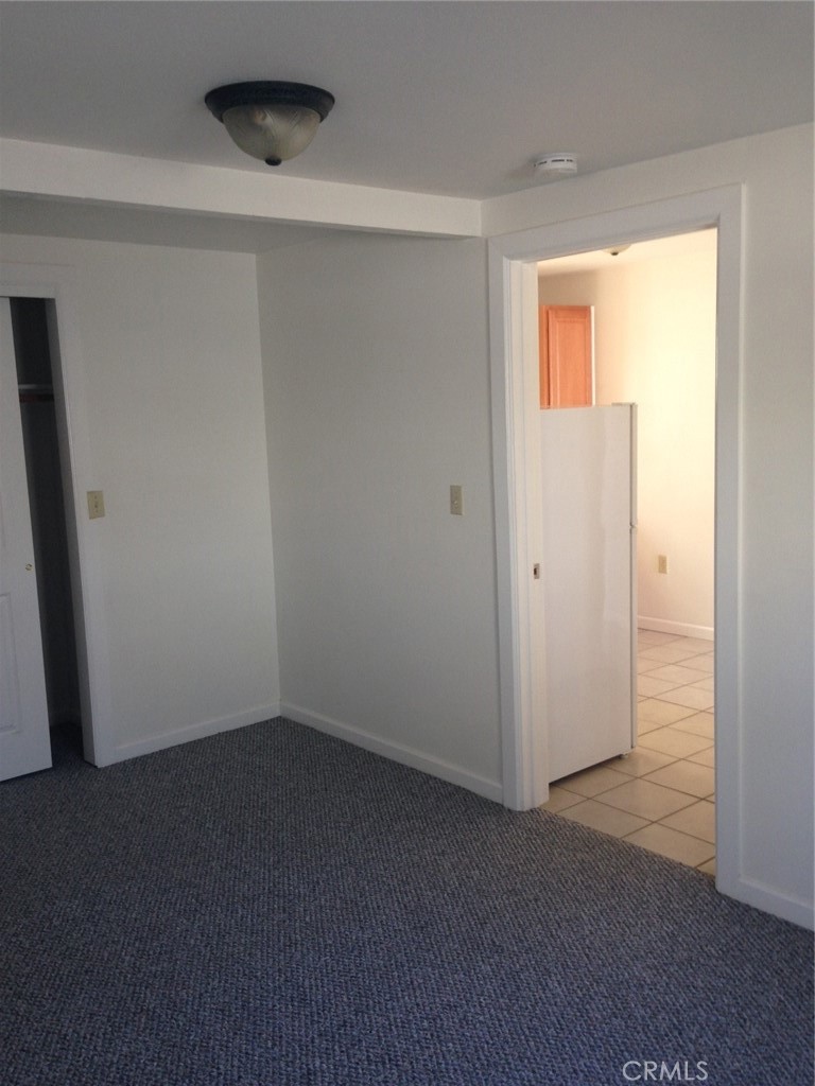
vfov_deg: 55.4
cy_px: 543
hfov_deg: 42.9
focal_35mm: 33
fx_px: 1036
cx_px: 408
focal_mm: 4.12
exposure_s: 1/20
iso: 64
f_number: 2.4
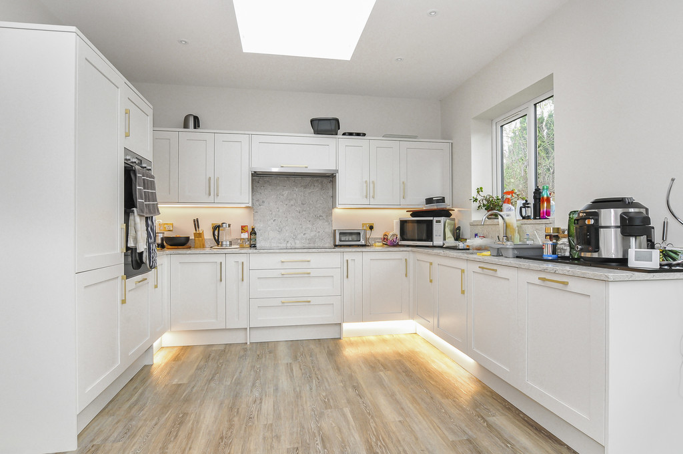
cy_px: 227
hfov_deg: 85.5
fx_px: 369
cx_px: 342
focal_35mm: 20
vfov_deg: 63.1
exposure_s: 1/8
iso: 400
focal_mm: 13
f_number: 11
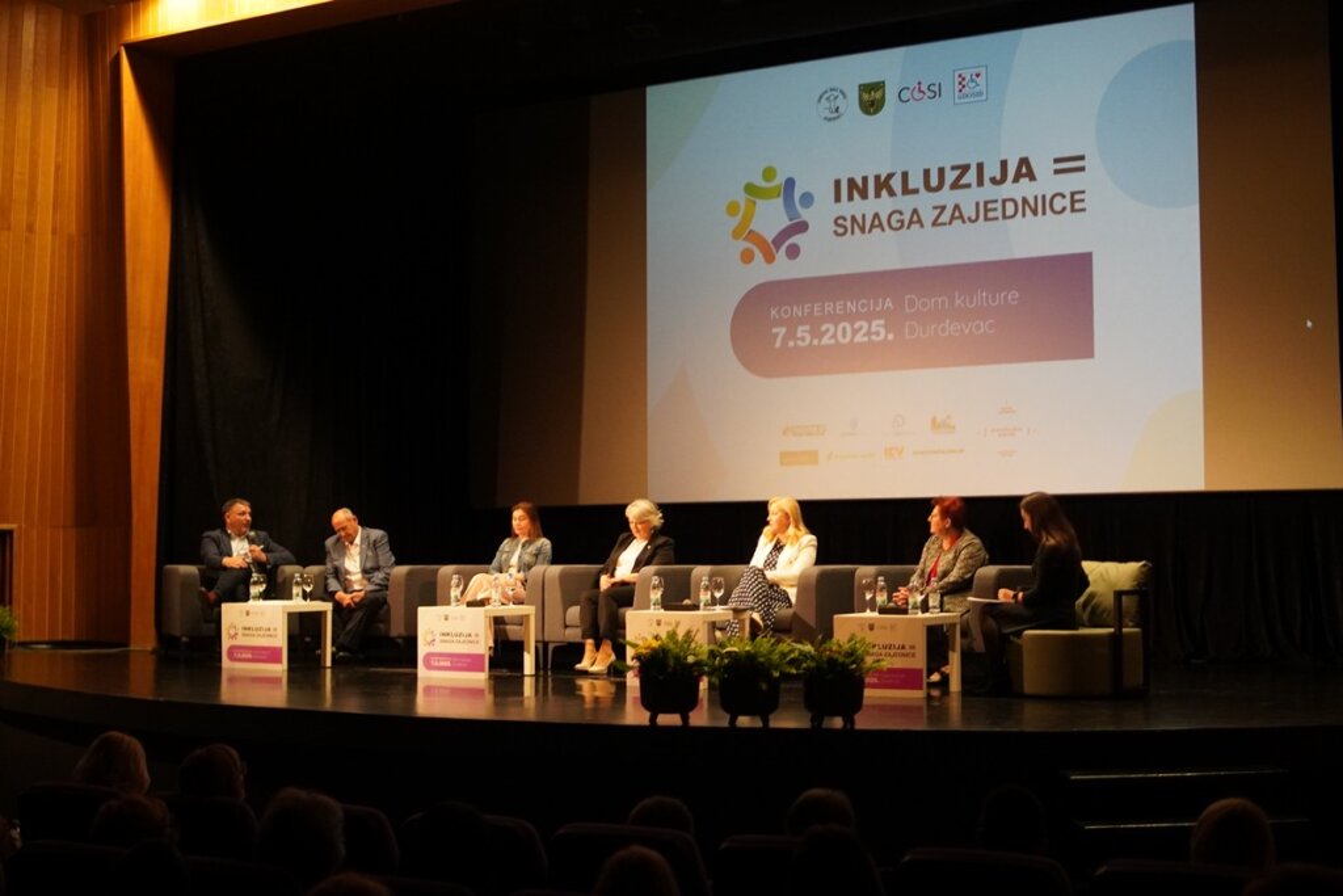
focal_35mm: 52
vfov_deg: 25.8
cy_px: 448
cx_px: 672
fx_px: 1959
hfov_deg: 37.8
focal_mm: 35
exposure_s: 1/50
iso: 2000
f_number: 2
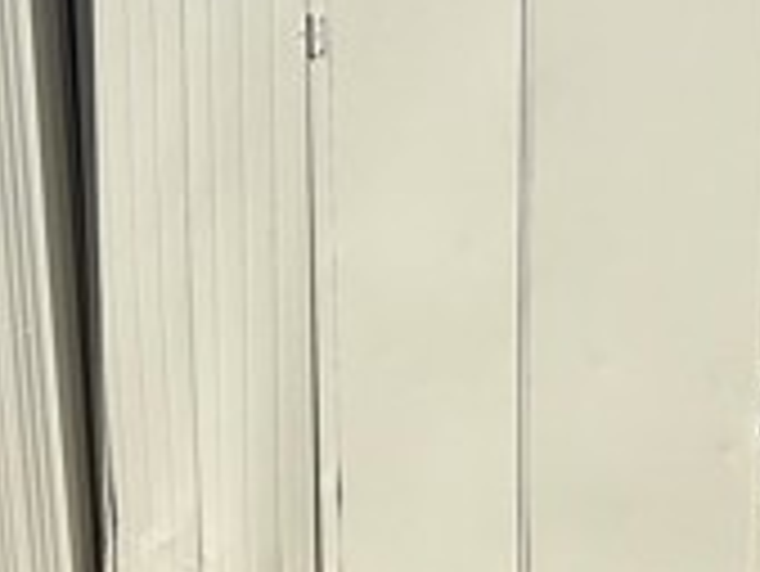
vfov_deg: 27.4
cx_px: 355
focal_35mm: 53
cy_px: 194
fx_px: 1164
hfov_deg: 36.1
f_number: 2.2
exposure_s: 1/5618
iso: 50
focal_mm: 2.22
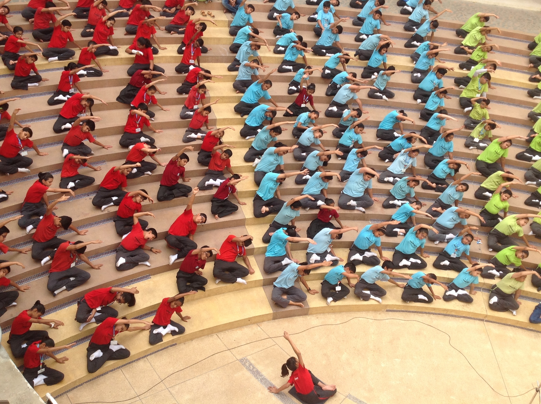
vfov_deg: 35.8
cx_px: 284
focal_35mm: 40
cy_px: 181
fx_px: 624
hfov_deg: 46.8
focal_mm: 4.28
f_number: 2.4
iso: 50
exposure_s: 1/392
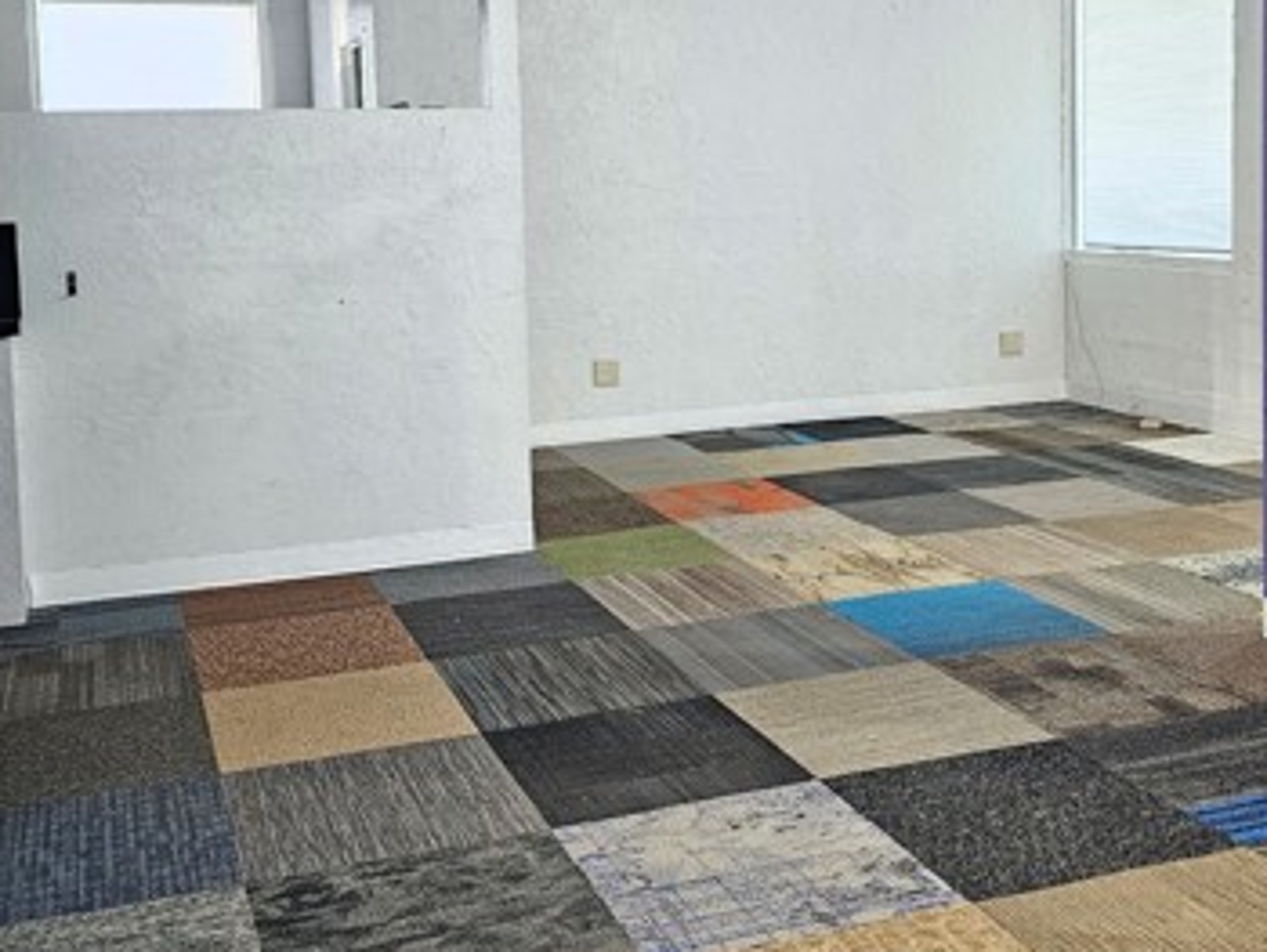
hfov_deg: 44.8
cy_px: 275
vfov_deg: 33.9
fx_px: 1538
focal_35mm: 42
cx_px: 623
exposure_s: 1/24
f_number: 1.7
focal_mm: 6.3
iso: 640
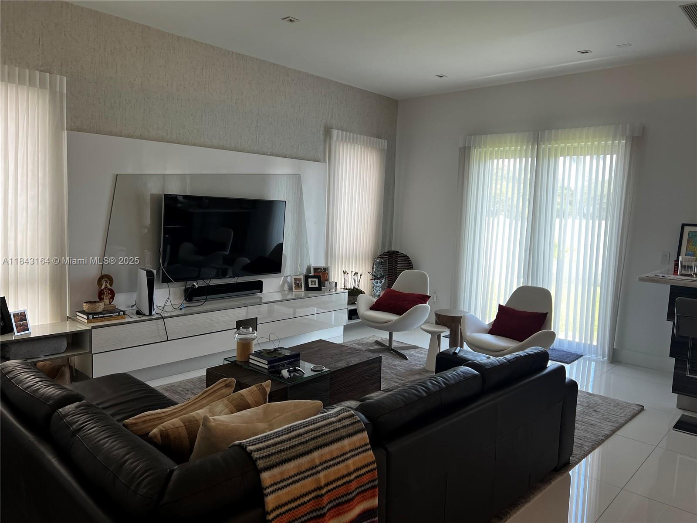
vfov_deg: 53.1
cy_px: 262
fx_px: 524
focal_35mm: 26
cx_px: 348
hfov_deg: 67.3
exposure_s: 1/111
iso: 100
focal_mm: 5.7
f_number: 1.5
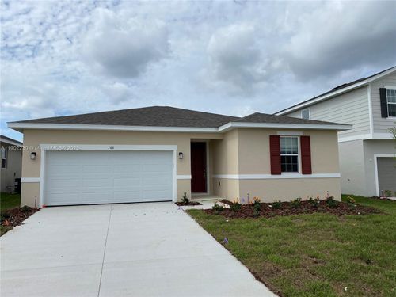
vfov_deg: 53.1
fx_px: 297
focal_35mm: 26
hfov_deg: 67.3
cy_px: 148
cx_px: 198
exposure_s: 1/5495
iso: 32
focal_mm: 4.25
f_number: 1.8
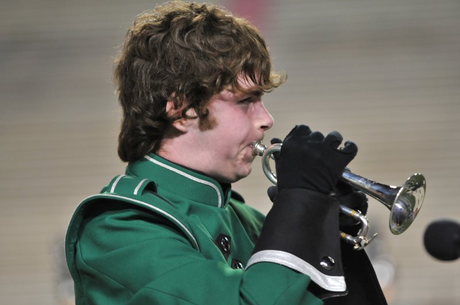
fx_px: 3254
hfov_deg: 8.1
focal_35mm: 255
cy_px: 152
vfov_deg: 5.4
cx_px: 230
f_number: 2.8
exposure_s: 1/200
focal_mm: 170
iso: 800
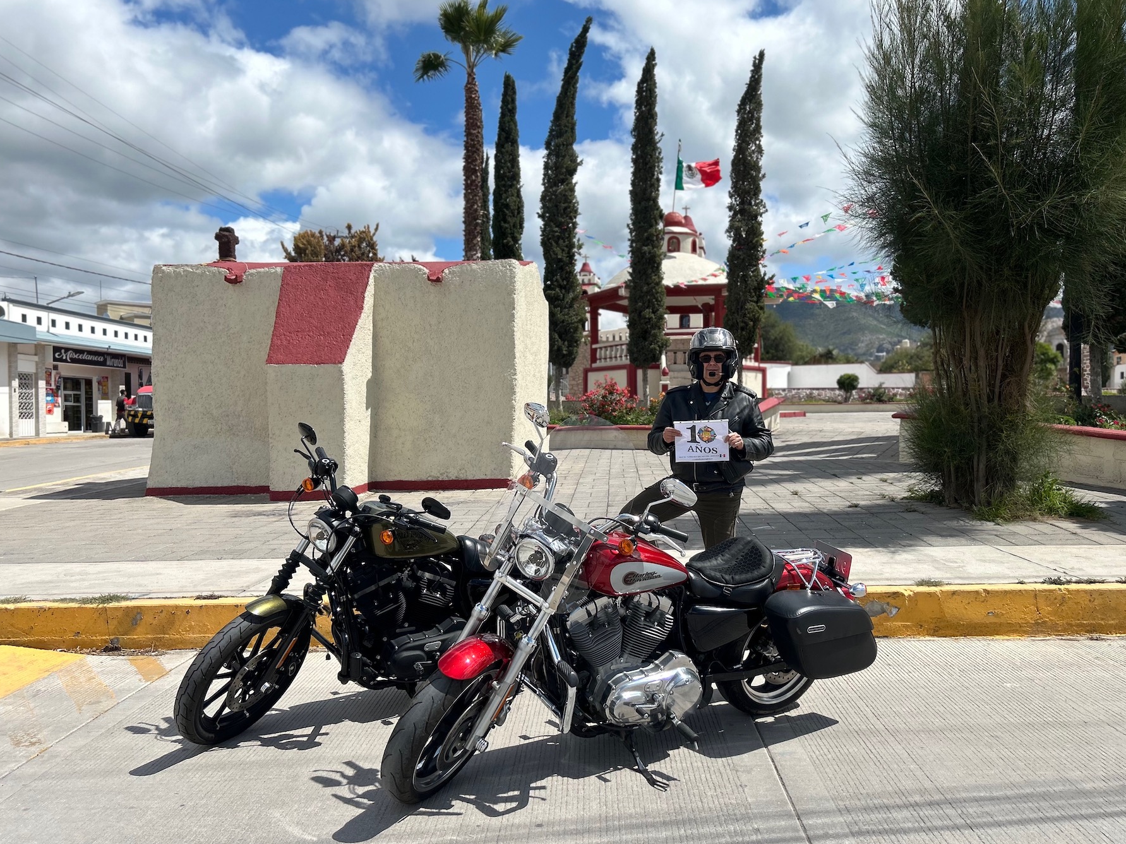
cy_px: 431
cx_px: 587
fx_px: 911
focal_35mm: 28
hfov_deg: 63.4
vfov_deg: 49.7
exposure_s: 1/5882
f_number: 1.5
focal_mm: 5.7
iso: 50
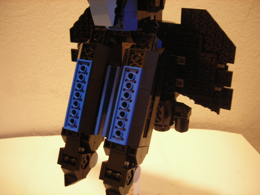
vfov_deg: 37.7
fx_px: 285
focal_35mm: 38
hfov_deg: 49.0
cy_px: 98
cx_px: 130
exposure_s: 1/2.9
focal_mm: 6.3
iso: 200
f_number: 3.2
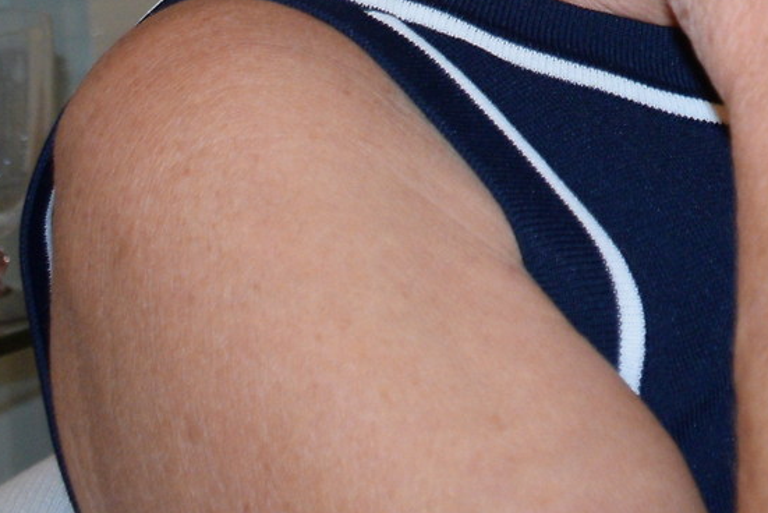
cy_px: -489
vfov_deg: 8.7
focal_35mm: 150
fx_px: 3205
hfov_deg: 13.0
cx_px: 1118
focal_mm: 23
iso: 900
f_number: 3.8
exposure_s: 1/60
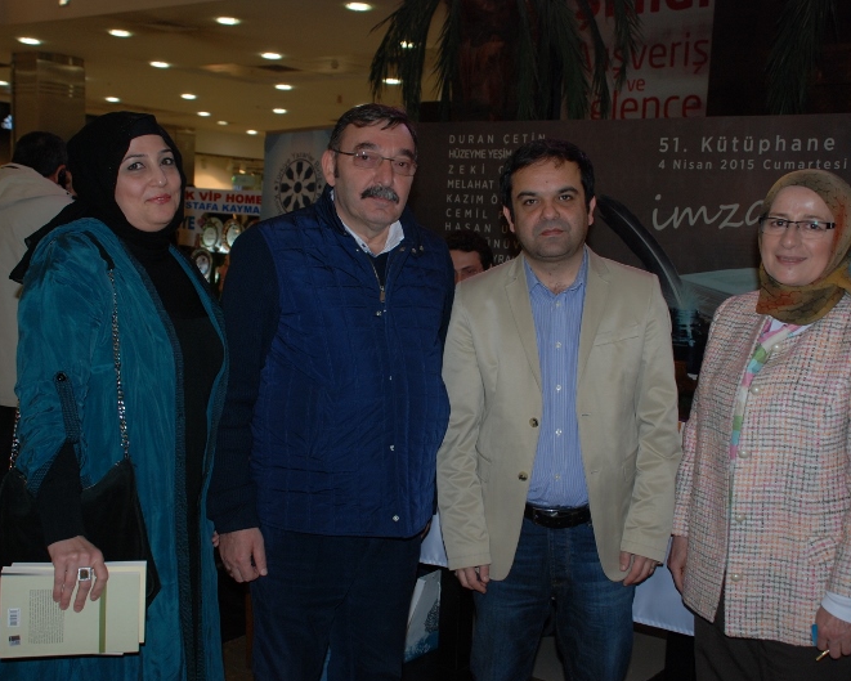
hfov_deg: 44.8
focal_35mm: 41
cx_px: 447
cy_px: 343
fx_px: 1033
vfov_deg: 36.5
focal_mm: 24
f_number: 4
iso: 250
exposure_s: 1/60
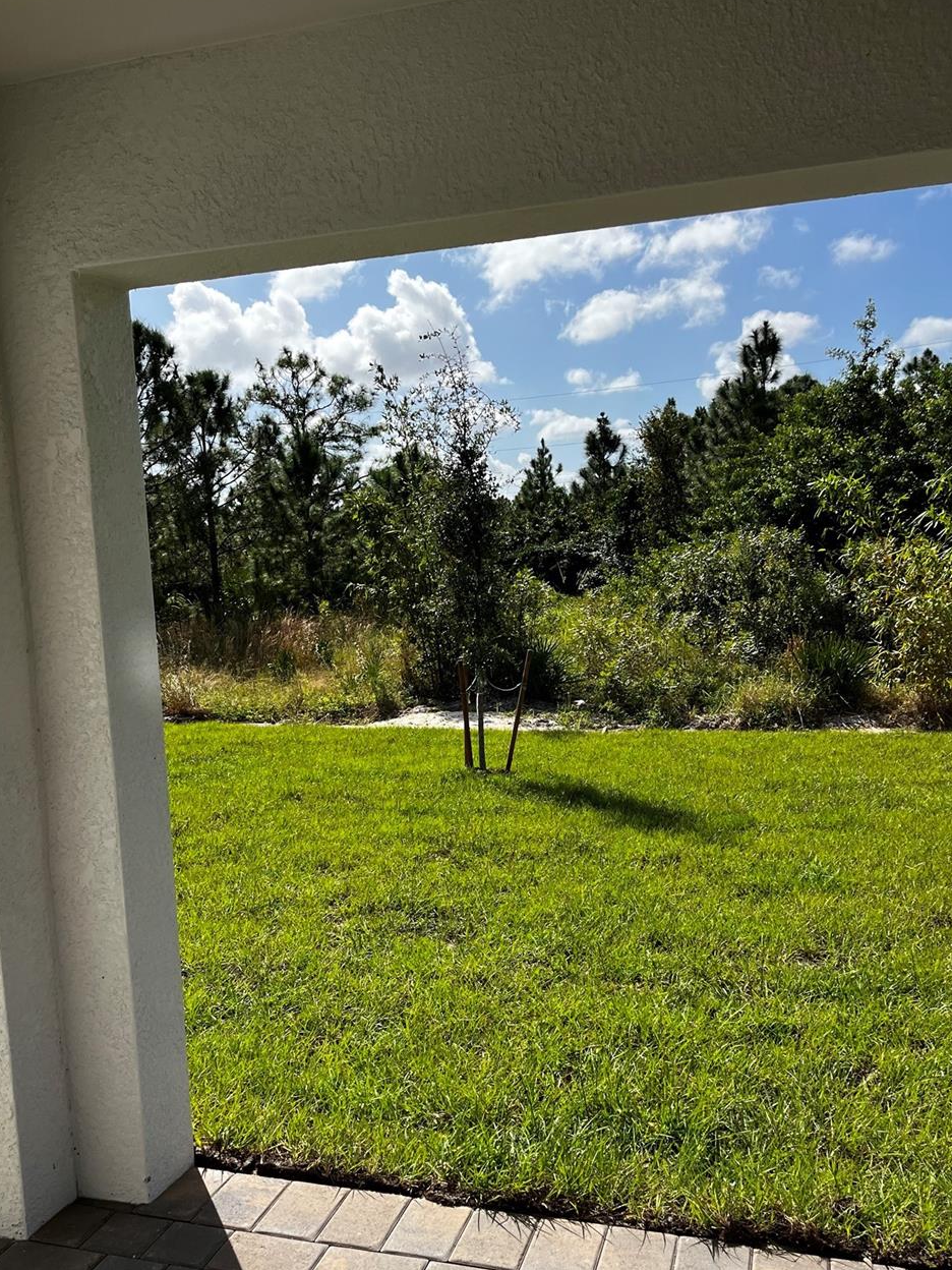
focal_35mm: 32
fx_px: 1173
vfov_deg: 56.5
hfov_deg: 44.1
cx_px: 433
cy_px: 735
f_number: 1.6
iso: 50
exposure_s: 1/3623
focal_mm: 5.1
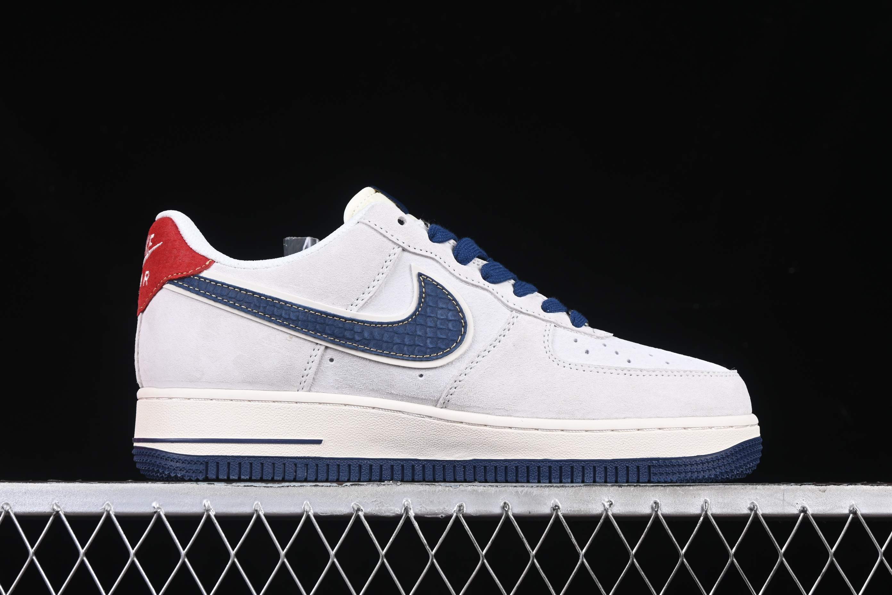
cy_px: 298
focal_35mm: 75
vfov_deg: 18.2
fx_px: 1858
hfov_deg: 27.0
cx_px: 446
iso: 160
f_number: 8
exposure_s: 1/80
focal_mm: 50
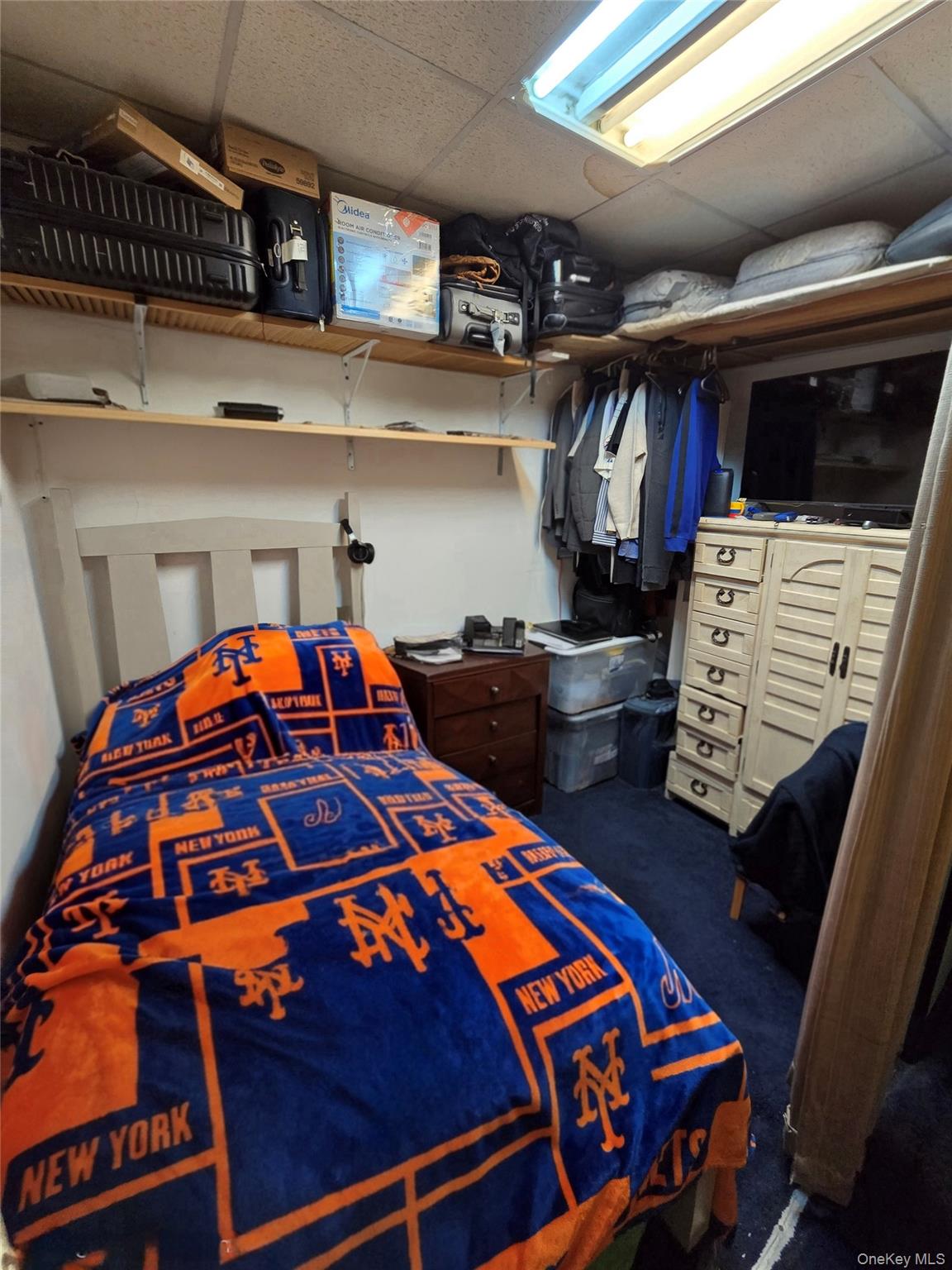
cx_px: 476
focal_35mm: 13
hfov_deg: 89.9
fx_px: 477
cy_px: 635
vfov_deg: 106.2
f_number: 2.2
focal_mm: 2.2
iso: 400
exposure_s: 1/60.2
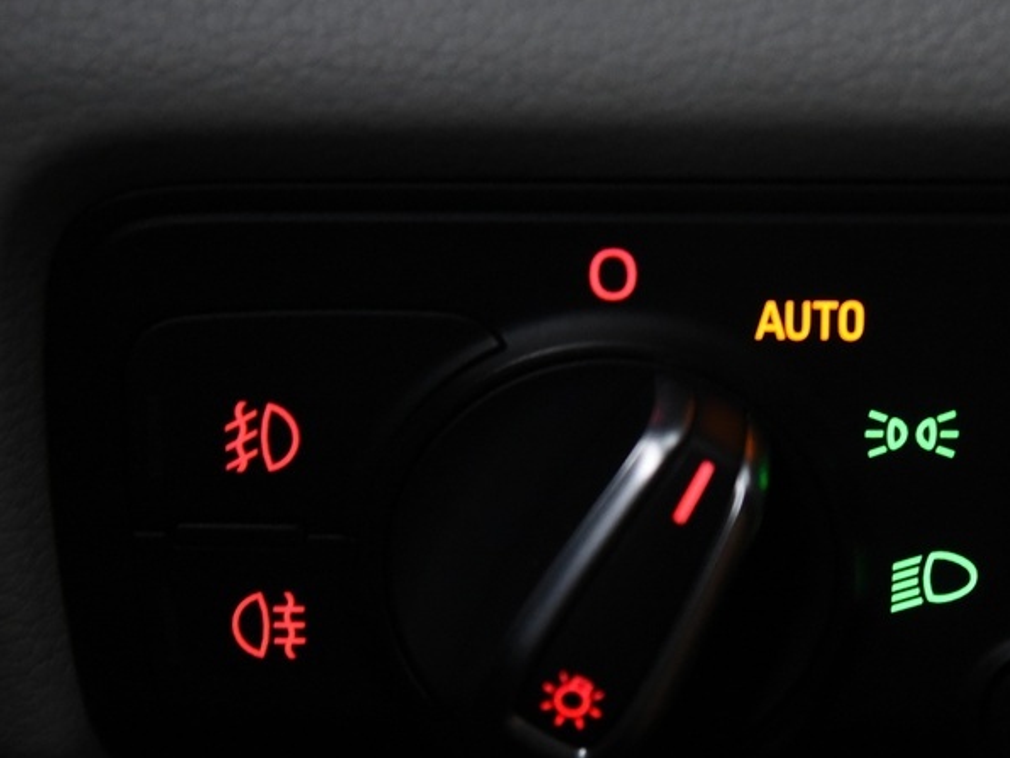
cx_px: 581
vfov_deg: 9.2
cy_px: 495
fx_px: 4727
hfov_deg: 12.2
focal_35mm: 162
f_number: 4
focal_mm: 62
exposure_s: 1/40
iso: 4000
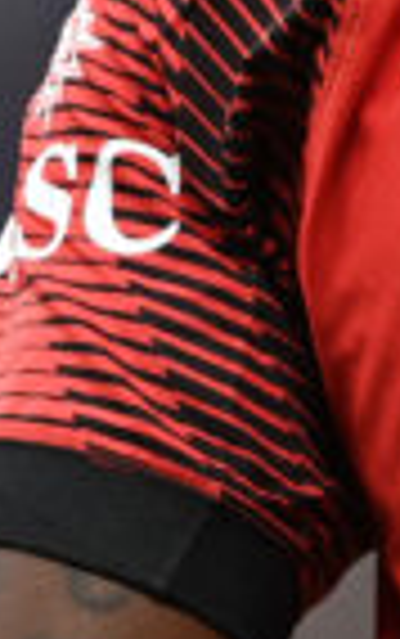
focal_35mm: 2941
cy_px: -29
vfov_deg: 0.7
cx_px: 1151
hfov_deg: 0.4
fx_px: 51194
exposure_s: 1/1600
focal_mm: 400
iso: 2500
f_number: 3.5
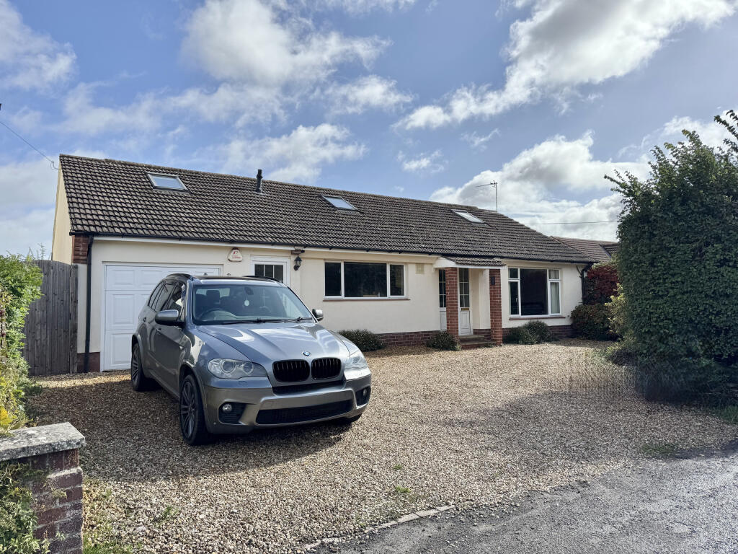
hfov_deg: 71.6
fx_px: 512
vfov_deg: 56.8
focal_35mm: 24
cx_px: 369
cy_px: 277
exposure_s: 1/6410
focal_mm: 6.76
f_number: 1.78
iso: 80
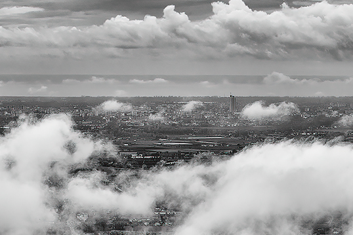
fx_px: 1912
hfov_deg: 10.5
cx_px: 271
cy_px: -2
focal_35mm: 195
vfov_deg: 7.0
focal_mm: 70
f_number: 11
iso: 160
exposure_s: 1/320
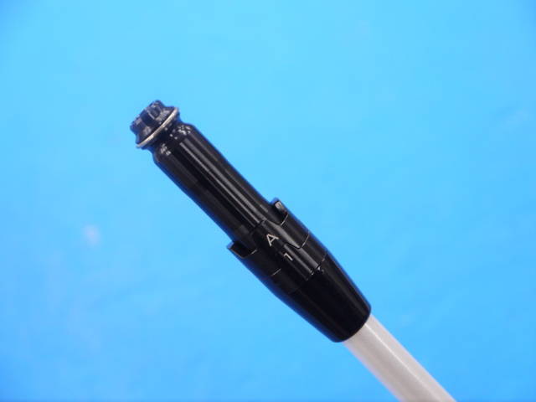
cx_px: 268
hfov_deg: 23.3
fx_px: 1301
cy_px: 201
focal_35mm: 84
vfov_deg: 17.6
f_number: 5.6
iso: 800
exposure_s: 1/80
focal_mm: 42
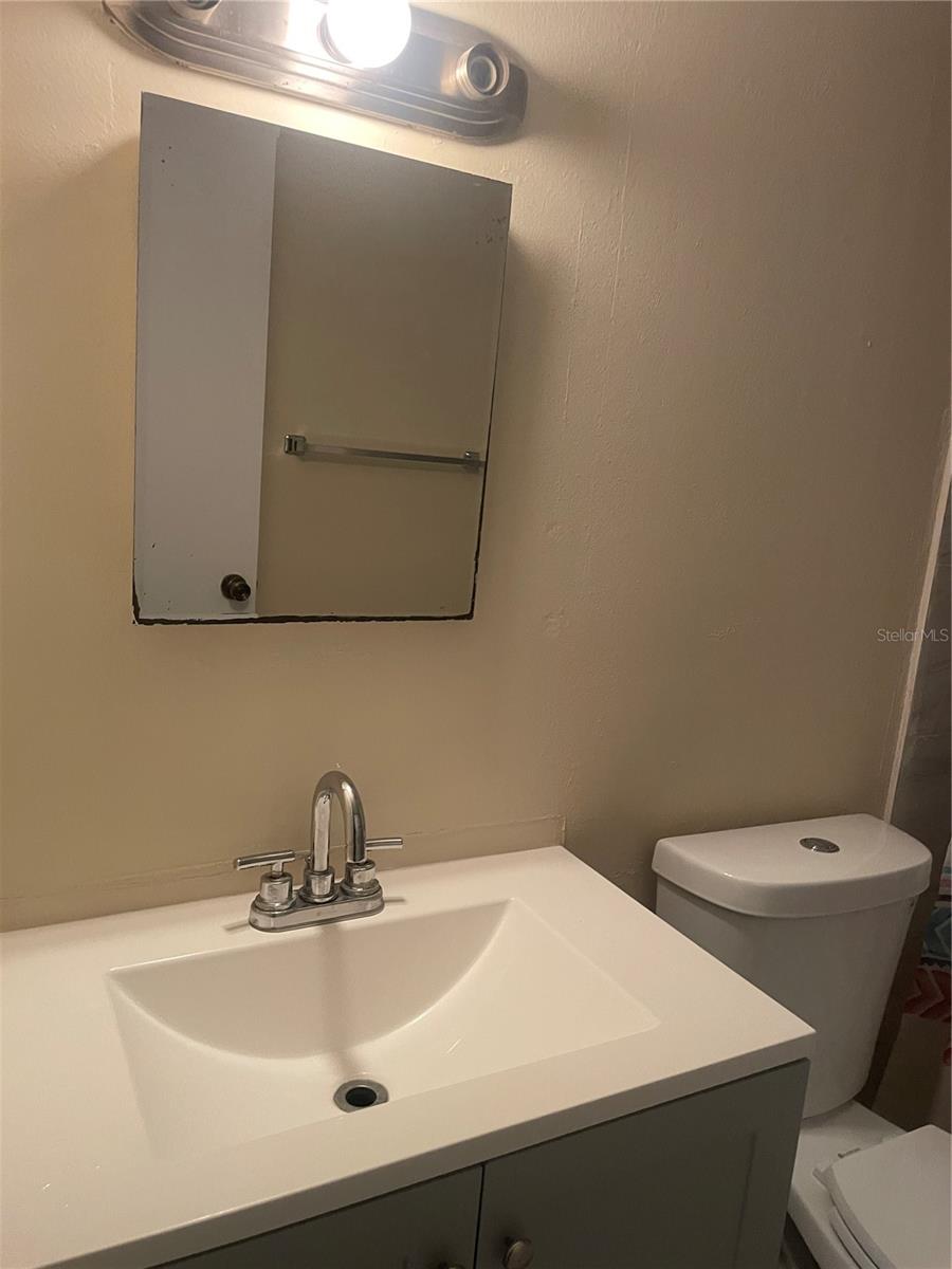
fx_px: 953
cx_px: 476
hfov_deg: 53.1
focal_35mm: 26
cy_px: 634
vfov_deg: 67.3
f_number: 1.6
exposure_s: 1/60
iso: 250
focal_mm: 4.2
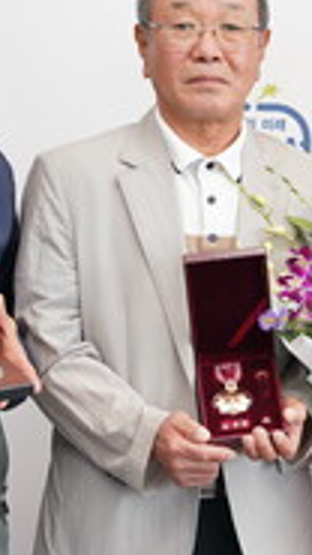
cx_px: 504
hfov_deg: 6.2
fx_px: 2855
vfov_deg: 11.1
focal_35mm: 194
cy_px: 366
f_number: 5
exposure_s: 1/160
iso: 1250
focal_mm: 57
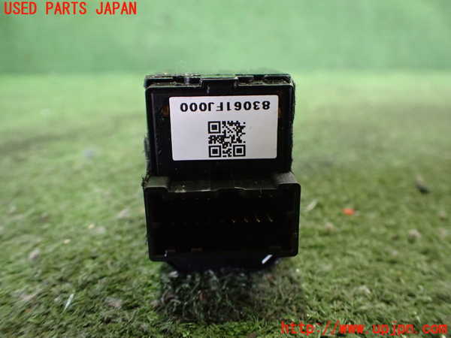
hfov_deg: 60.0
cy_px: 169
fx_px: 391
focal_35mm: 30
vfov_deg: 46.8
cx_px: 226
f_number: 2.3
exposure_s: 1/30
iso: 1000
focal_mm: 5.4
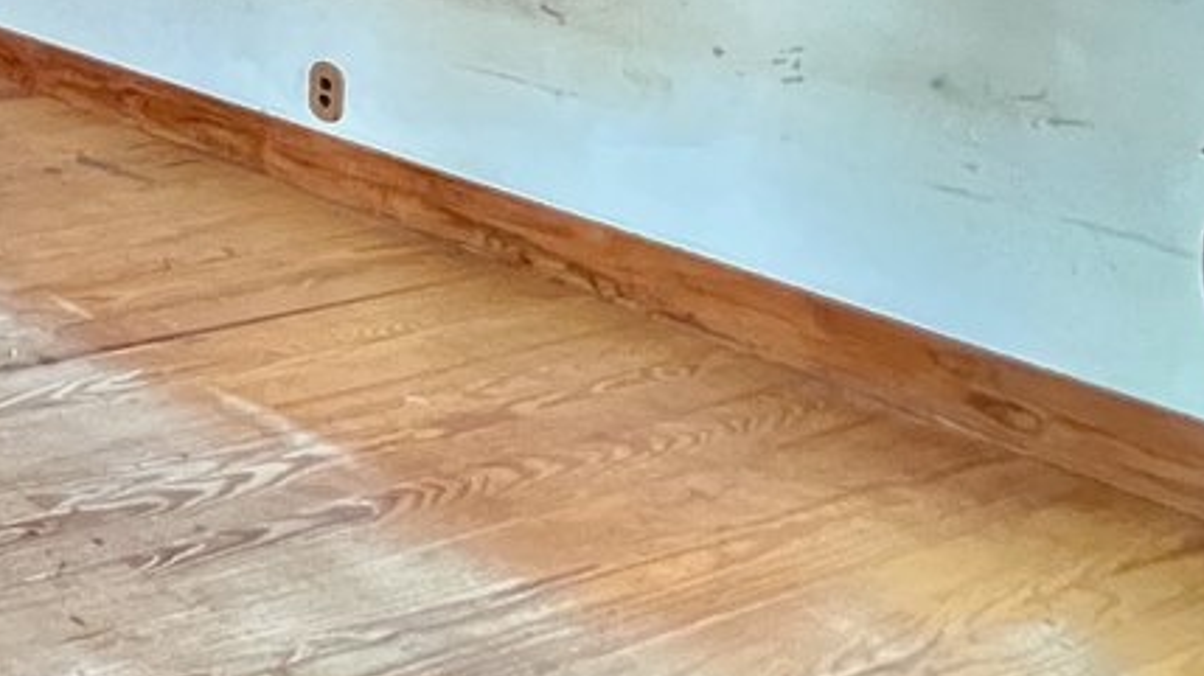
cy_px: -265
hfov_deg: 27.9
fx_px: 1596
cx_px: -599
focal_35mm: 50
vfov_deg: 21.1
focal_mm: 1.57
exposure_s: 1/60
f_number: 1.8
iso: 1000
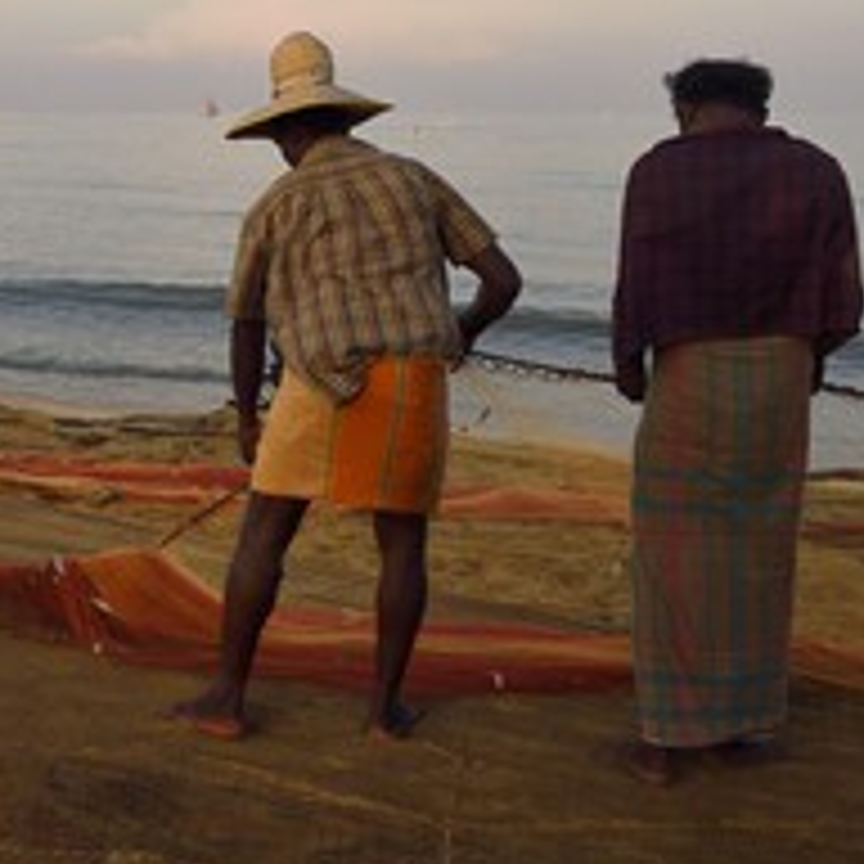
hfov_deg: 29.5
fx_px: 1525
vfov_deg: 31.4
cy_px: 297
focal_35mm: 54
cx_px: -9
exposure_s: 1/320
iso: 800
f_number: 13
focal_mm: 29
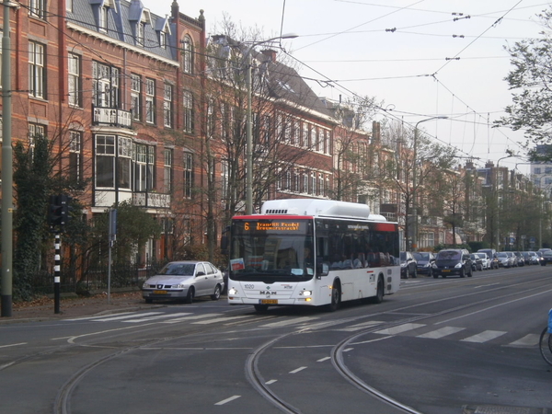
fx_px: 1308
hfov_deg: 23.8
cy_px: 207
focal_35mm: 82
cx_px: 276
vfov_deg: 18.0
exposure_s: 1/100
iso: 100
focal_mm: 14.3
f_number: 5.1
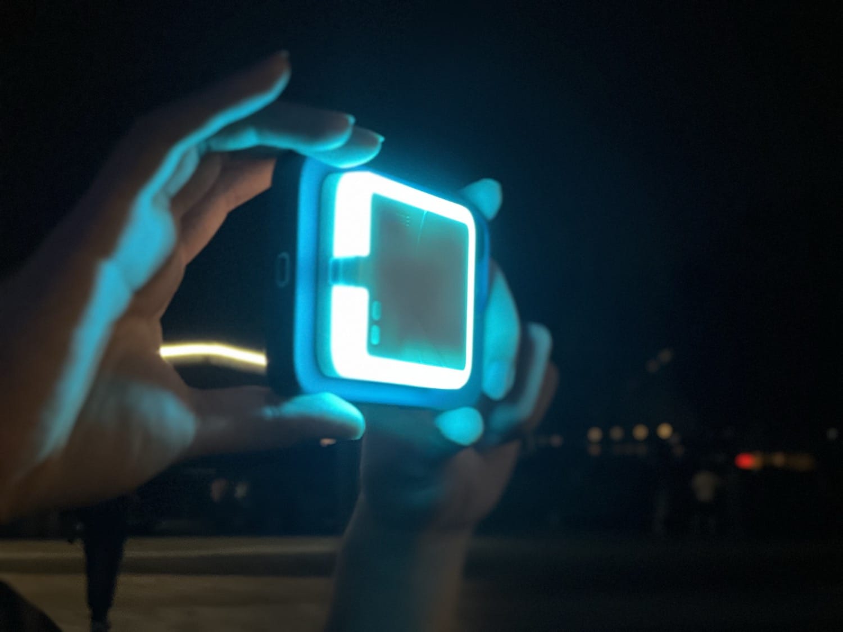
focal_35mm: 77
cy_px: 316
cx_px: 422
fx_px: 1875
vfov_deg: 19.1
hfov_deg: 25.3
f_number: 2.8
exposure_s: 1/33
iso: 160
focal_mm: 9
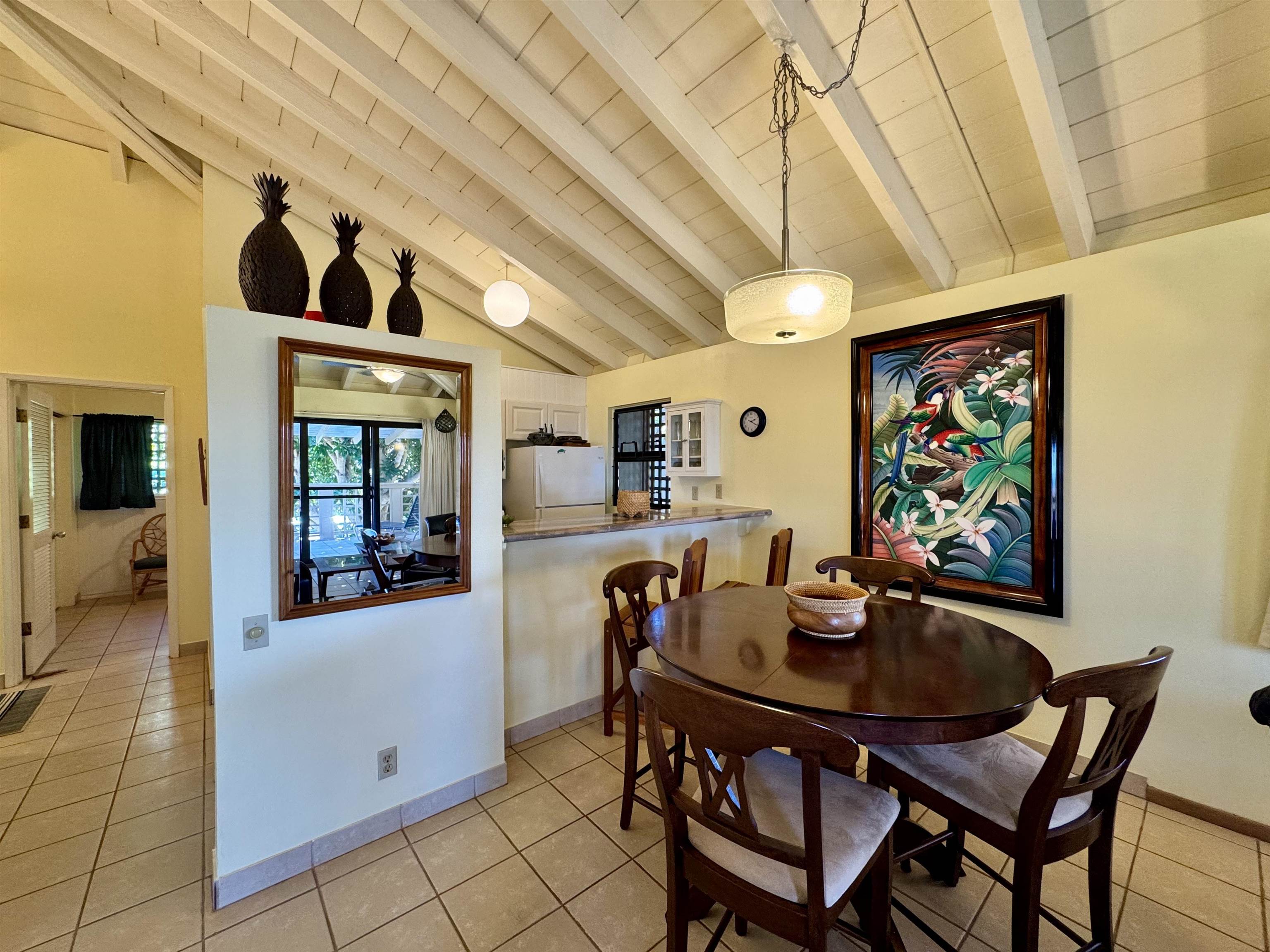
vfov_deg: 85.7
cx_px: 635
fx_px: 514
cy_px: 476
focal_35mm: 14
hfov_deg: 102.1
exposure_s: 1/60
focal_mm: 2.22
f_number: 2.2
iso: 160
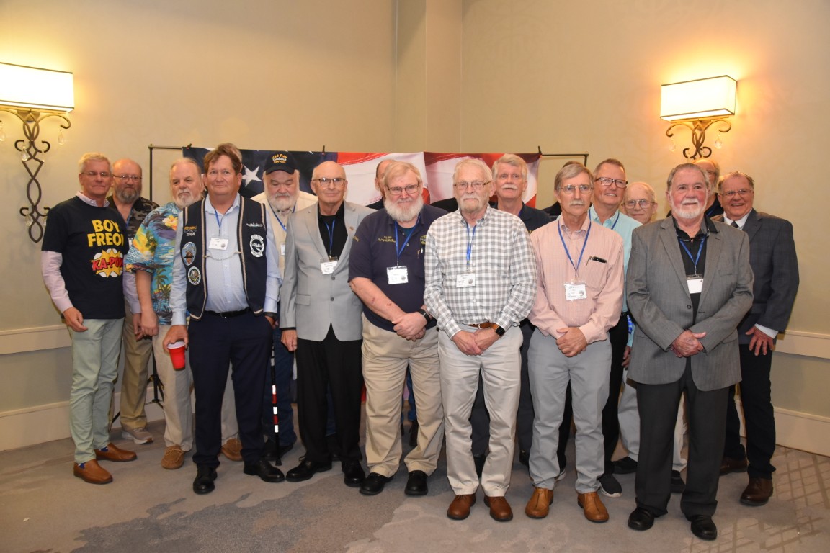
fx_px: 622
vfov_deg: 47.9
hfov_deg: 67.4
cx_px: 415
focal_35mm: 27
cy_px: 276
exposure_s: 1/60
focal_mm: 18
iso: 1600
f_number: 3.5
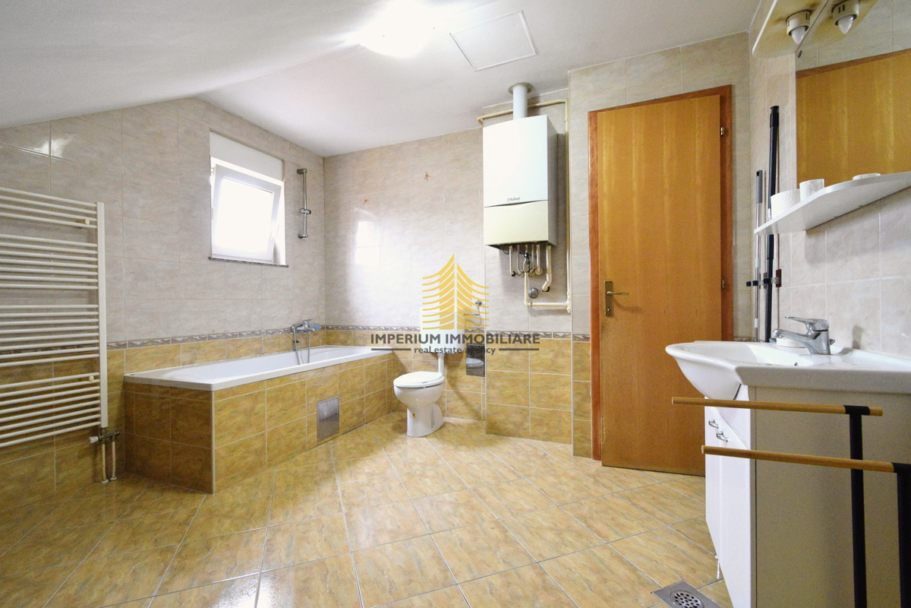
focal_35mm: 15
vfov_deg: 77.3
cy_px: 304
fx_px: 380
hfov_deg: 100.4
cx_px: 456
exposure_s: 1/20
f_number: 10
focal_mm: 10
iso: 3200
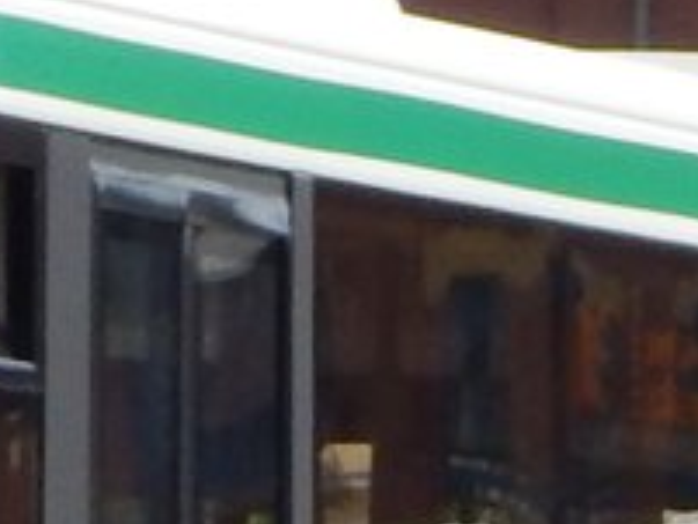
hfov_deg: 2.5
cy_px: 758
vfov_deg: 1.9
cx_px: -795
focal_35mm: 781
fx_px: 15758
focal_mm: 23.4
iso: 125
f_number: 4.8
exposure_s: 1/800
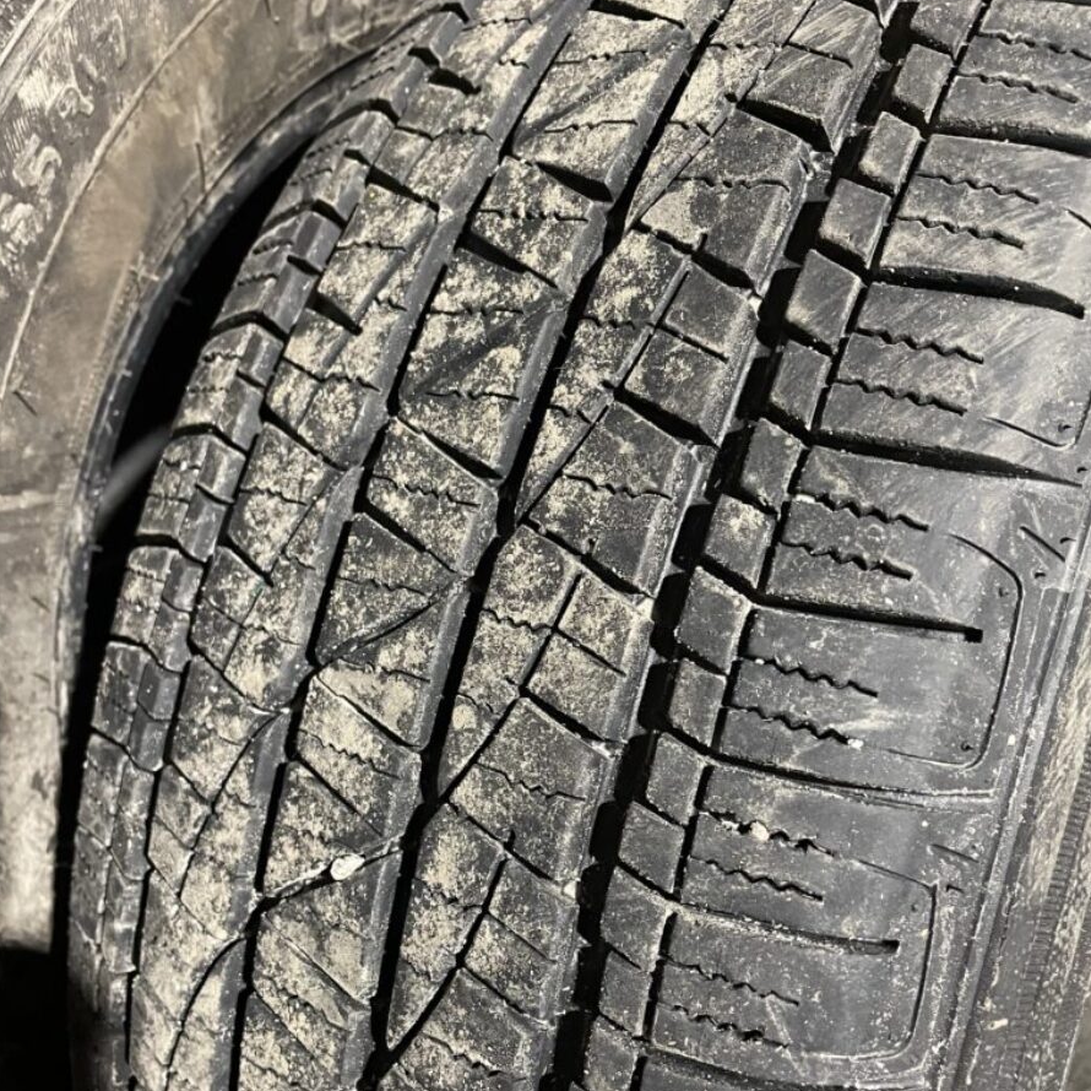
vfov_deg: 52.3
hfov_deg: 52.5
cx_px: 548
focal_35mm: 31
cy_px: 637
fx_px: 1105
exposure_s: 1/40
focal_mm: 4.2
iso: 500
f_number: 1.6
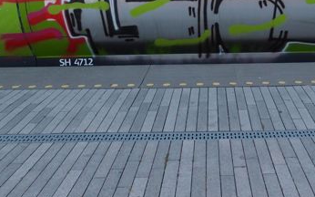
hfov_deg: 43.0
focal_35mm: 46
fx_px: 395
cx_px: 207
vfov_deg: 27.7
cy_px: 58
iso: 320
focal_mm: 6.48
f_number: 2.8
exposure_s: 1/500
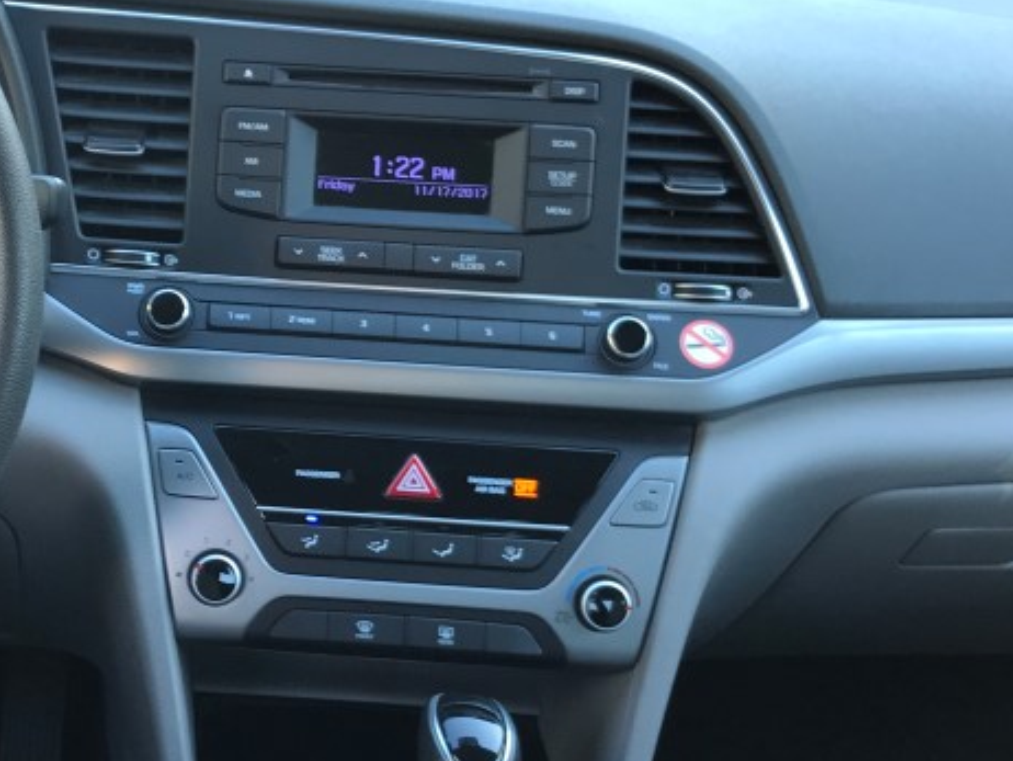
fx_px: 1815
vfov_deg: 23.7
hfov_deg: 30.7
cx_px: 257
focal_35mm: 62
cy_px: 382
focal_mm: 3.99
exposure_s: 1/45
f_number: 1.8
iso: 25
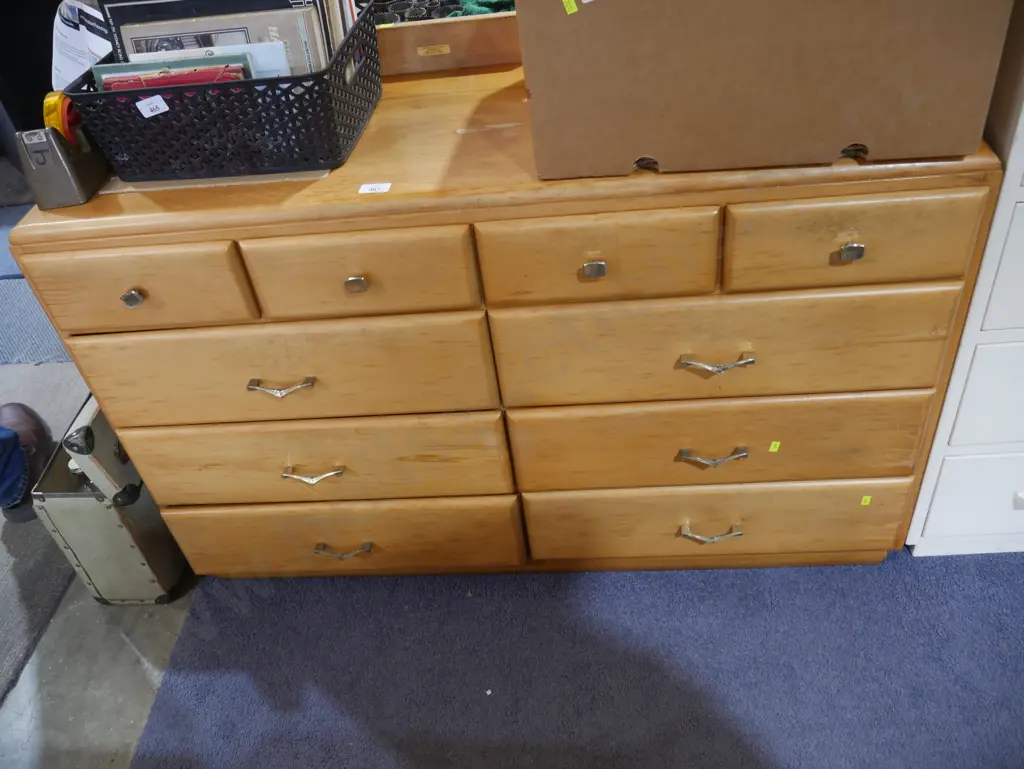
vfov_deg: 49.8
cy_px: 384
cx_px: 512
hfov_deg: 63.4
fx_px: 829
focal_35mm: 28
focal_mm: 14
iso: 500
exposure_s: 1/60
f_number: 3.5
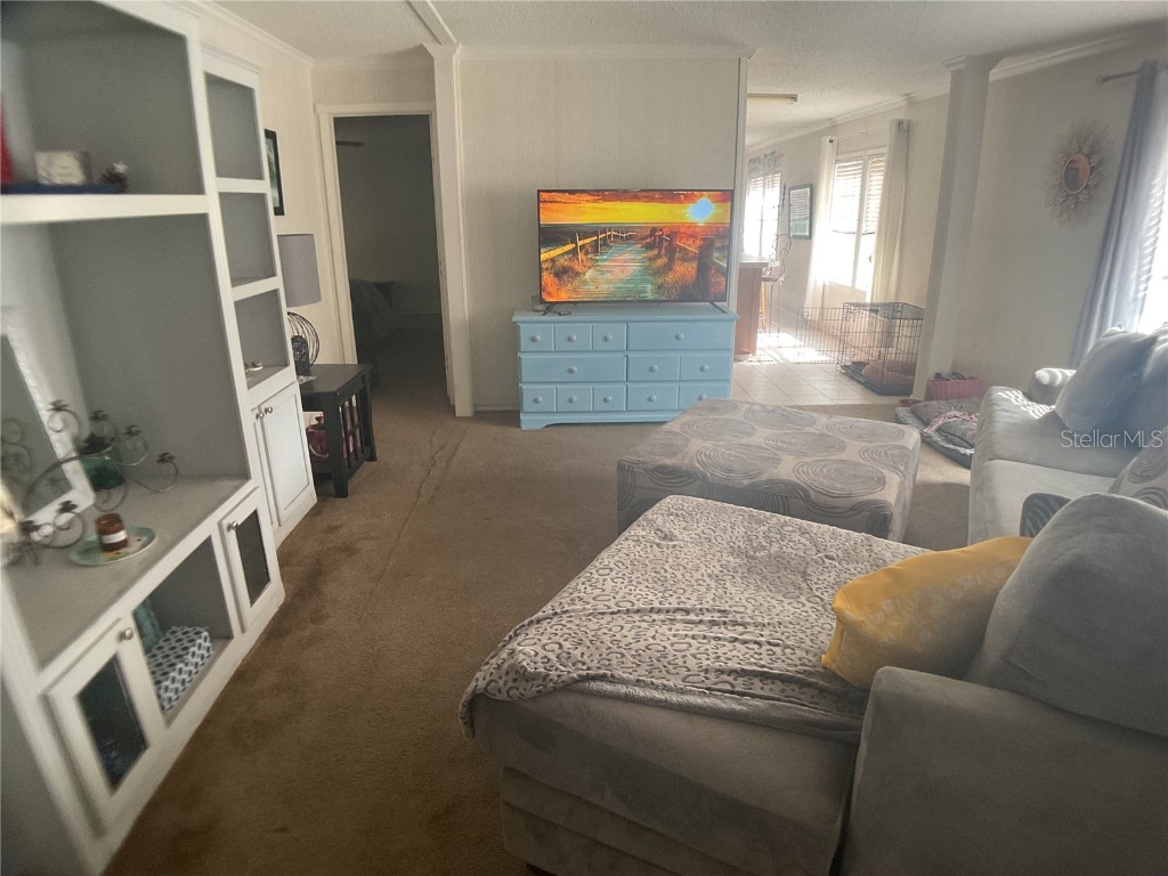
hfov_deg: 61.7
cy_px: 438
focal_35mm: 29
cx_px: 584
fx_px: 979
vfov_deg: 48.2
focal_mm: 3
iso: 125
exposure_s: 1/60
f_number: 1.8
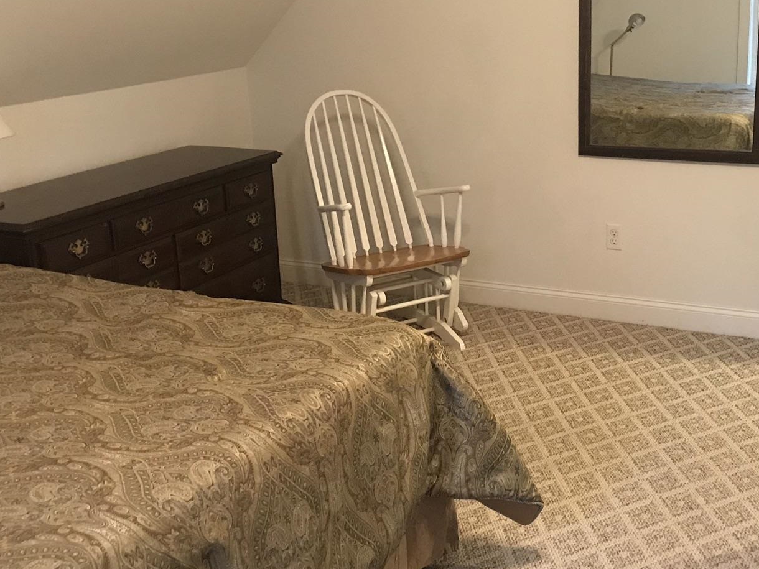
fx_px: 1031
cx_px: 493
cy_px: 275
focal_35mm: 47
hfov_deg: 40.0
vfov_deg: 30.9
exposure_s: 1/12
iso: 100
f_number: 1.8
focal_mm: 3.99
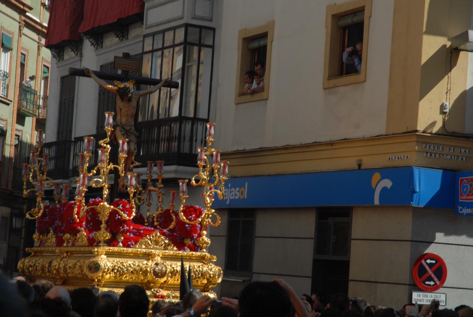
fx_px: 1381
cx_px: 236
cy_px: 158
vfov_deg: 13.1
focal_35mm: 105
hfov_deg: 19.4
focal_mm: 70
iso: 100
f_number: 7.1
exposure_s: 1/200
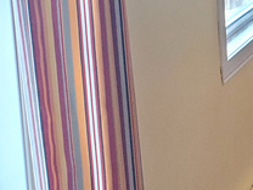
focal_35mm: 128
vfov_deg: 11.5
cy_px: 29
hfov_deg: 12.2
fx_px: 936
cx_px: 613
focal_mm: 4.3
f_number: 2.4
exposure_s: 1/60
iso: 250
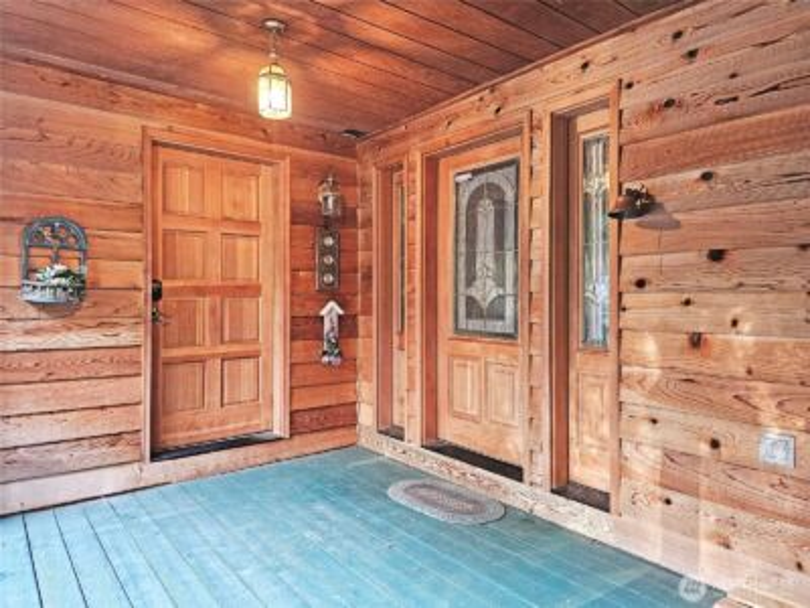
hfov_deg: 73.9
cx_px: 405
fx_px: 538
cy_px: 304
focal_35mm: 23
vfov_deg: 58.9
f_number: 1.7
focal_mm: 6.3
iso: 640
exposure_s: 1/60
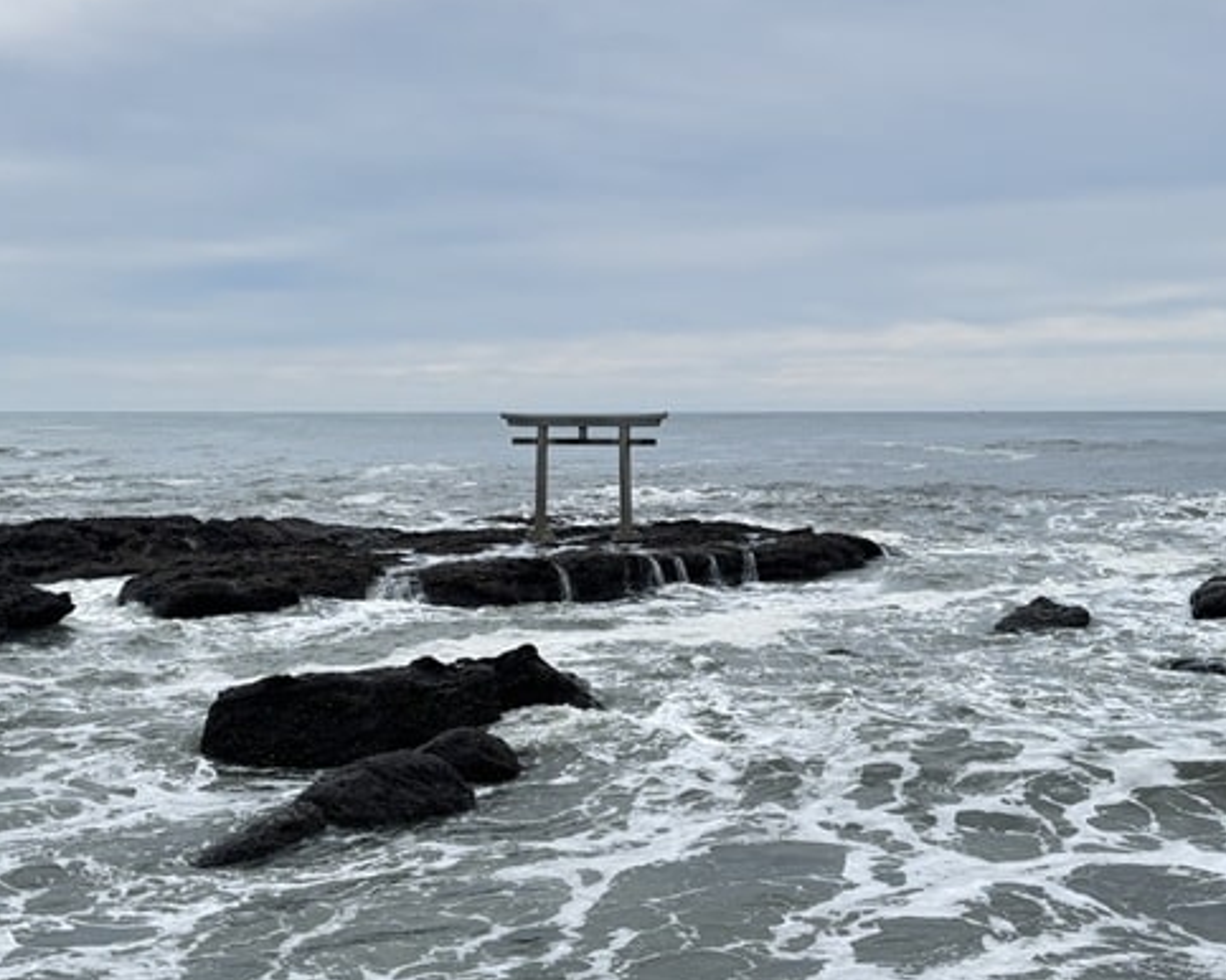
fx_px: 1959
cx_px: 603
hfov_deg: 34.8
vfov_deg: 28.1
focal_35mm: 54
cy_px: 484
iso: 50
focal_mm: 5.96
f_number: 1.6
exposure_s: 1/1103
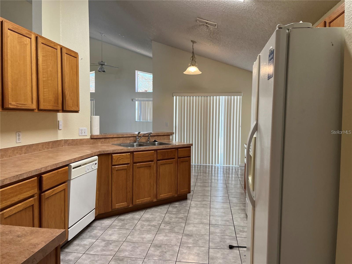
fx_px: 264
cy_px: 132
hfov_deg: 67.3
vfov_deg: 53.1
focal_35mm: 26
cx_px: 176
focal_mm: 5.1
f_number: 1.6
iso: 125
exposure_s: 1/120
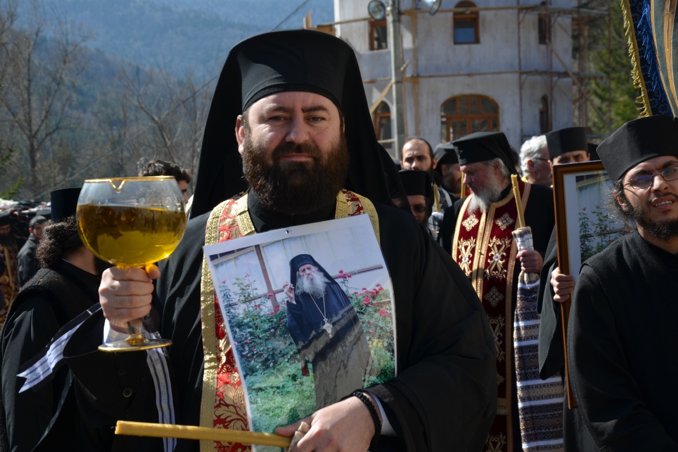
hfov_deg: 23.4
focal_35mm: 87
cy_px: 226
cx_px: 339
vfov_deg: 15.7
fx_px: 1638
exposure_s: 1/250
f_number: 8
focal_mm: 58
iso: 140
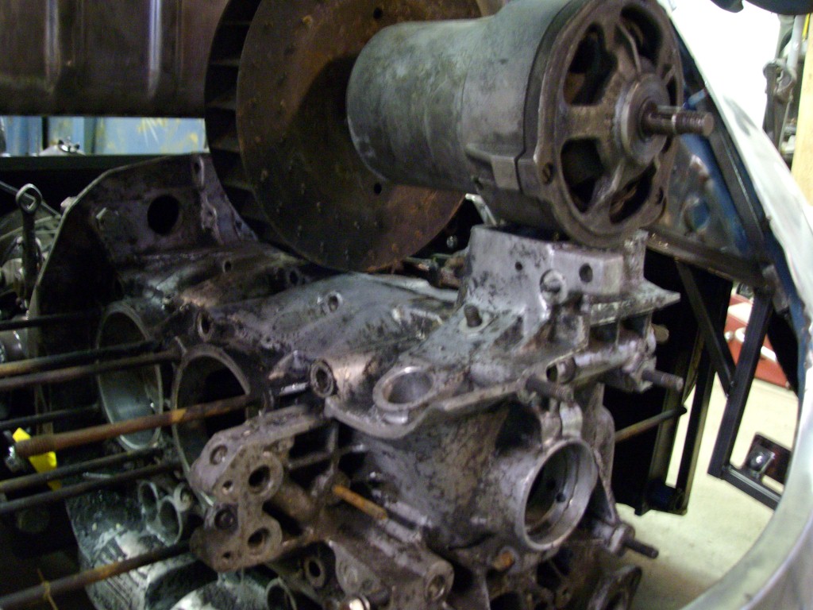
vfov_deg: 39.7
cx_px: 406
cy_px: 305
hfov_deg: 51.4
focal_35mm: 36
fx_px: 846
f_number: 2.7
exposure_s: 1/4
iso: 320
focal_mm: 6
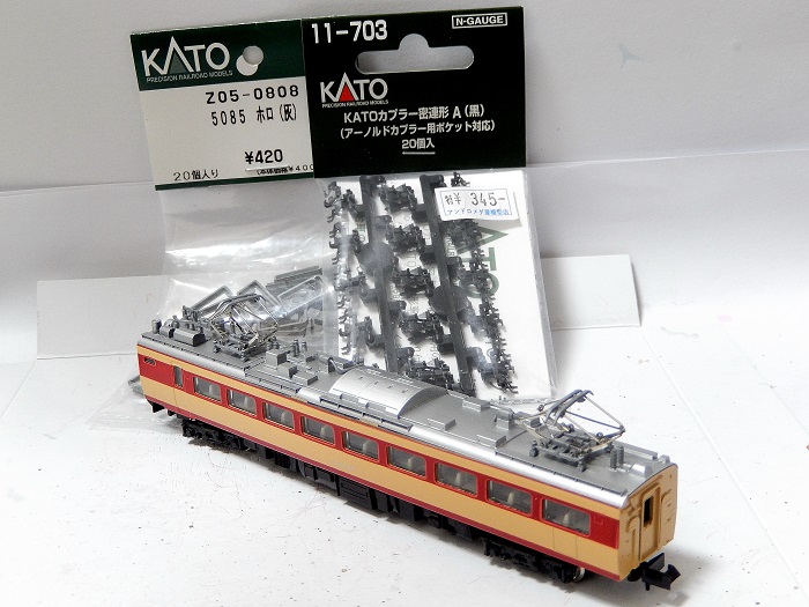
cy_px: 304
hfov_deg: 37.5
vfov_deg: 28.6
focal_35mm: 51
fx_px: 1192
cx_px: 404
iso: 400
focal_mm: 9.2
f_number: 4.5
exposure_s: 1/8
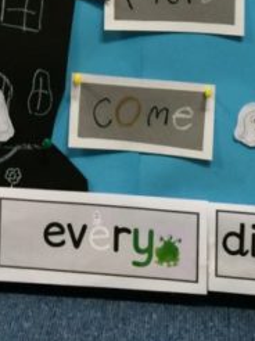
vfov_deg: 14.2
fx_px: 1230
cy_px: -243
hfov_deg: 11.7
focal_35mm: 125
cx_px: 17
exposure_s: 1/33
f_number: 2.2
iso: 100
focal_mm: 4.12
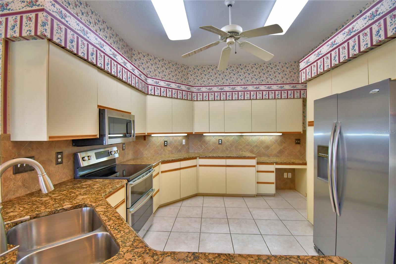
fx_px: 165
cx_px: 198
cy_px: 132
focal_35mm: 15
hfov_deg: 100.4
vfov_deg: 77.3
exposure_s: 1/80
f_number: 4.5
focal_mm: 10
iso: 400
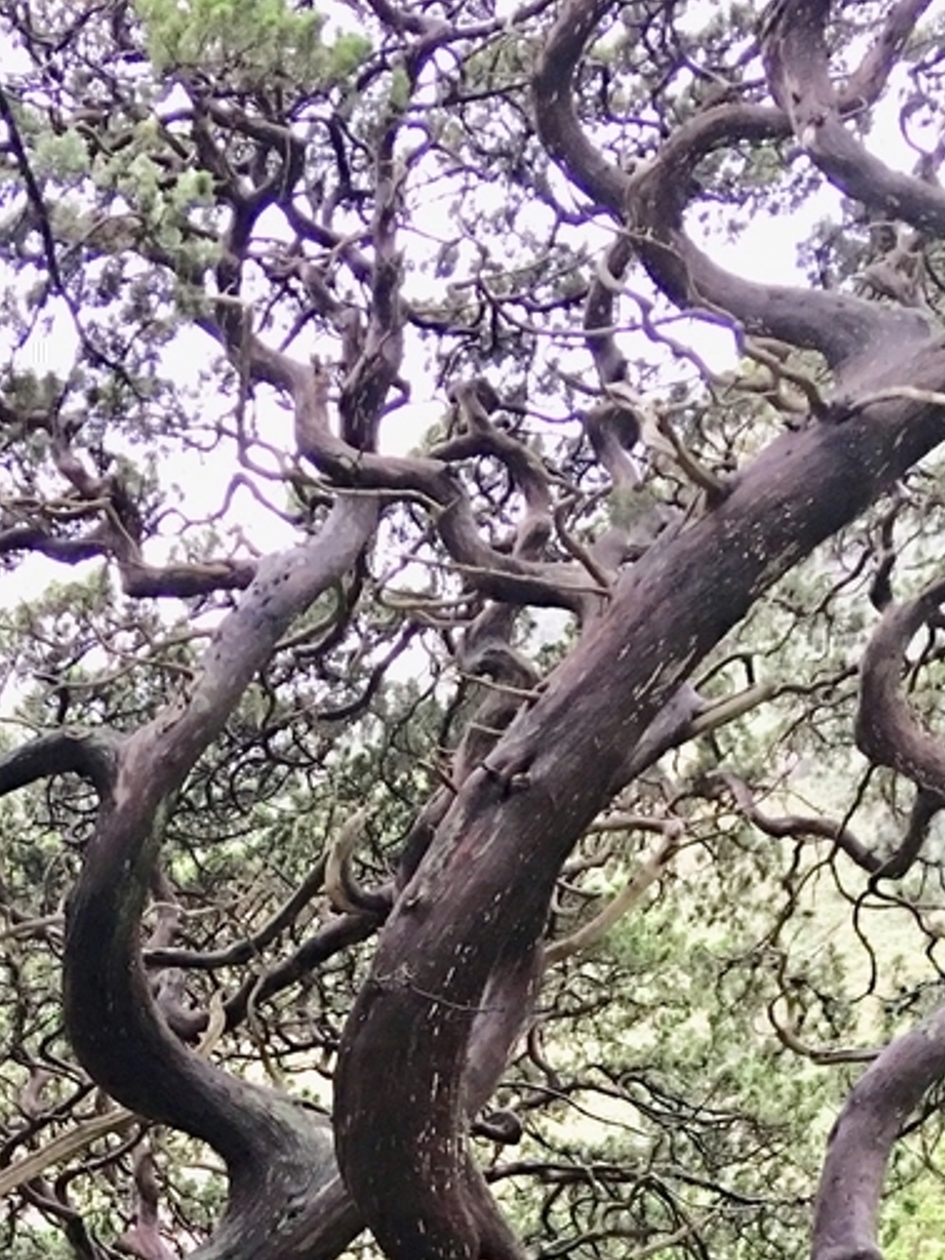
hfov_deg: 21.1
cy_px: 1462
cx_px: 195
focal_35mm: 69
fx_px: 2512
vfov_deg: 25.6
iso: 80
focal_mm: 4.15
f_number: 2.2
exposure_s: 1/10
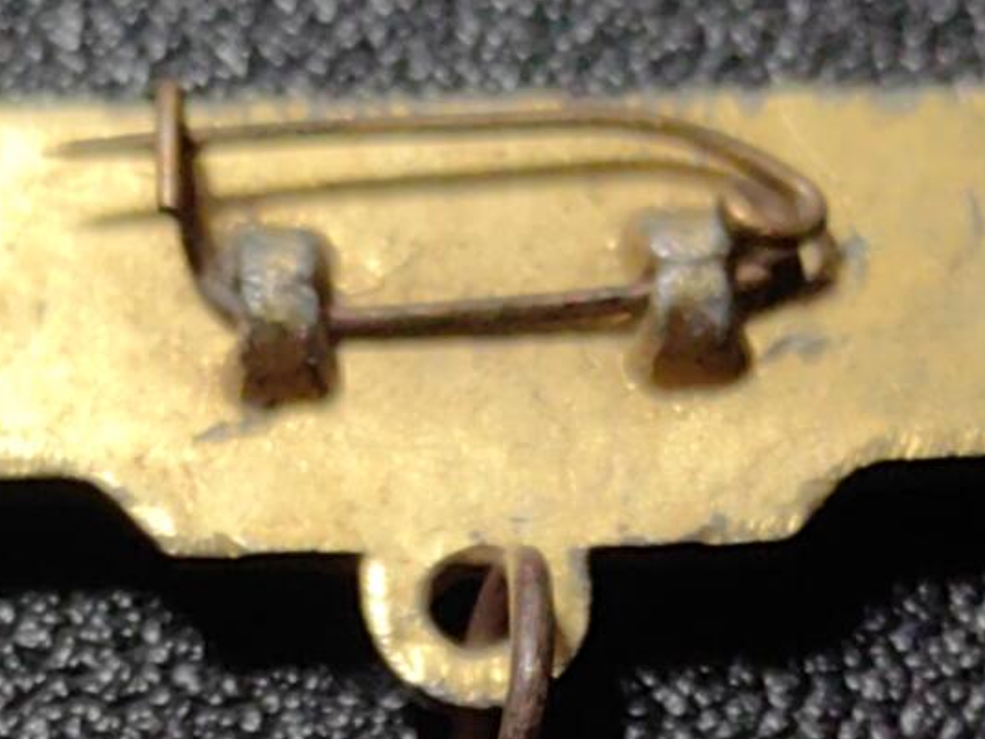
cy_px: 1364
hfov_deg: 11.3
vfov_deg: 8.2
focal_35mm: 175
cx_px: 508
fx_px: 4979
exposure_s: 1/112
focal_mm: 5.75
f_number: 2
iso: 50
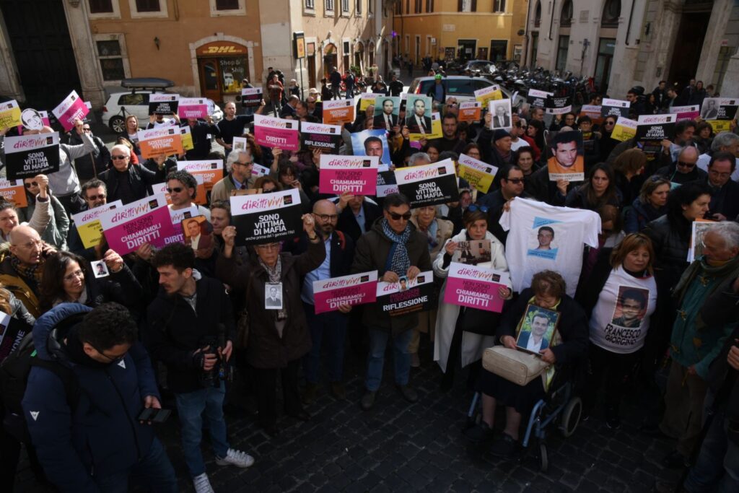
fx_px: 493
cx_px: 370
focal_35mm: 24
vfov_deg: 53.1
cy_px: 246
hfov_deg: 73.7
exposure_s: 1/80
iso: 640
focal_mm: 24
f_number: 22
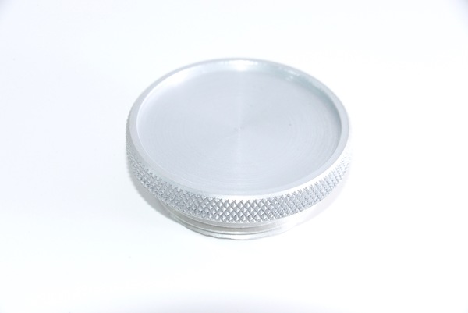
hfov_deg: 11.4
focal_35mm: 180
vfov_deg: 7.6
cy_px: 156
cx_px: 234
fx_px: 2342
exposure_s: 1/250
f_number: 11
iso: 1600
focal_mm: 180
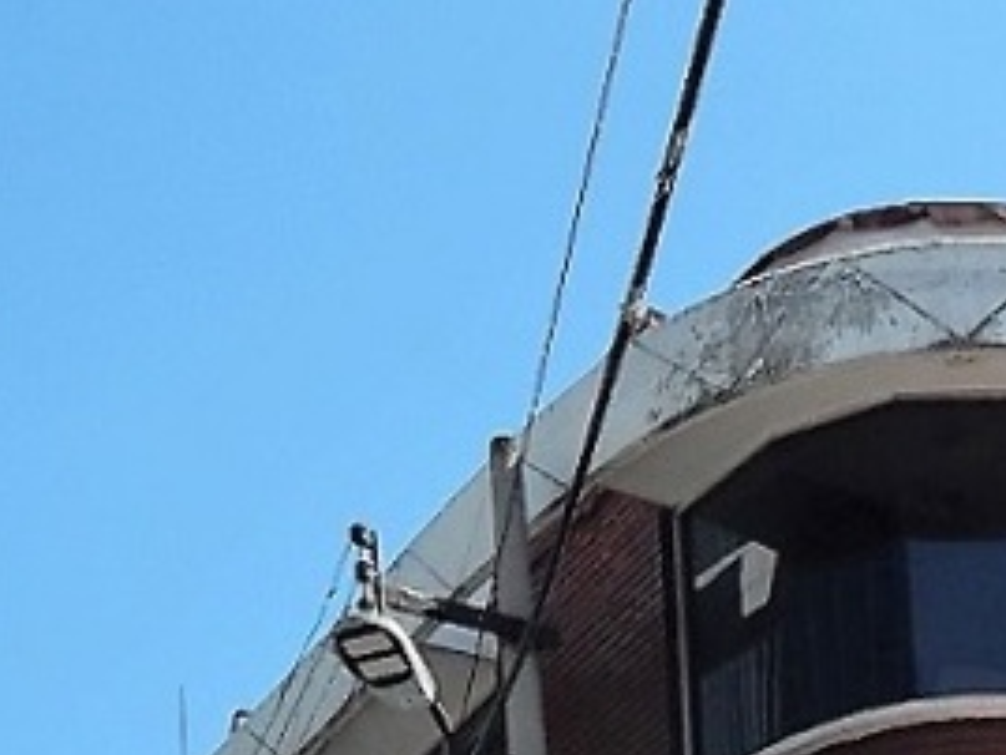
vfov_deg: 14.5
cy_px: 1308
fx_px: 2646
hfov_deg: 20.7
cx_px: 1047
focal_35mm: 91
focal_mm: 4
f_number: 3
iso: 125
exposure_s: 1/1500
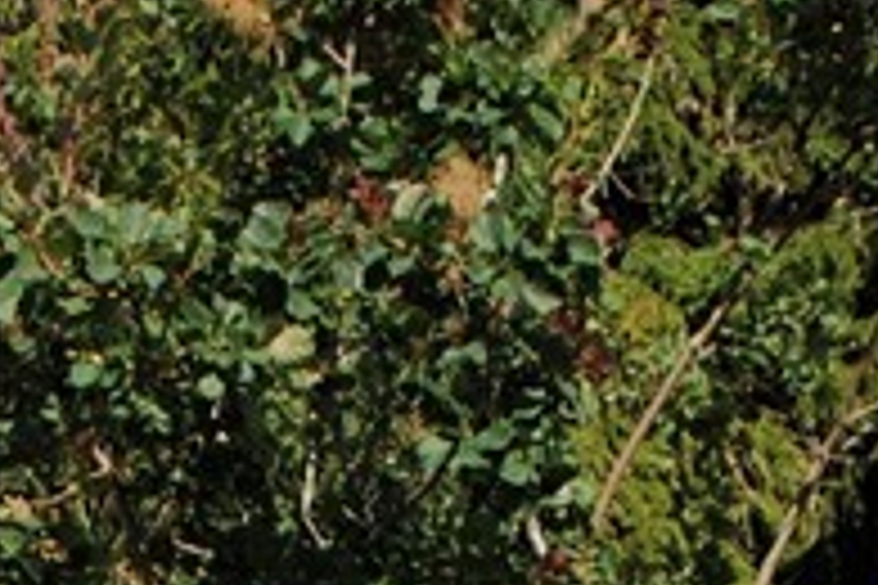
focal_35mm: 150
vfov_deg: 8.5
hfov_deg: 13.7
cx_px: 268
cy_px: 1332
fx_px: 3658
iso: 100
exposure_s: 1/200
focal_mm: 18
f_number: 10
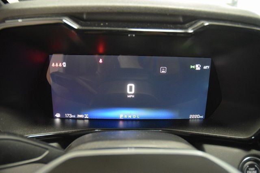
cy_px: 86
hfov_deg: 67.4
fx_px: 195
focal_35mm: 27
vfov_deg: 48.0
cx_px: 130
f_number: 3.5
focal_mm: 18
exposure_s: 1/30
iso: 3200
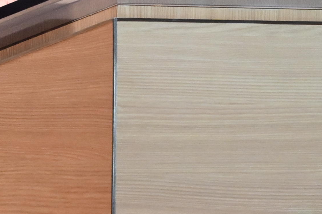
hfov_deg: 2.4
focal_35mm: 867
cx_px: 148
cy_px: 7
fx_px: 7754
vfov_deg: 1.6
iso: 2000
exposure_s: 1/200
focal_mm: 120
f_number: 5.6
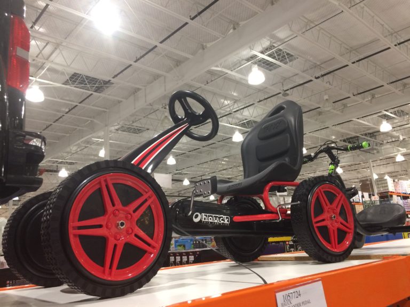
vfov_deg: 48.2
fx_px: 343
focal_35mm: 29
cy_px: 154
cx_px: 205
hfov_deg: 61.7
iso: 125
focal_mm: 4.15
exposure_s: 1/30
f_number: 2.2
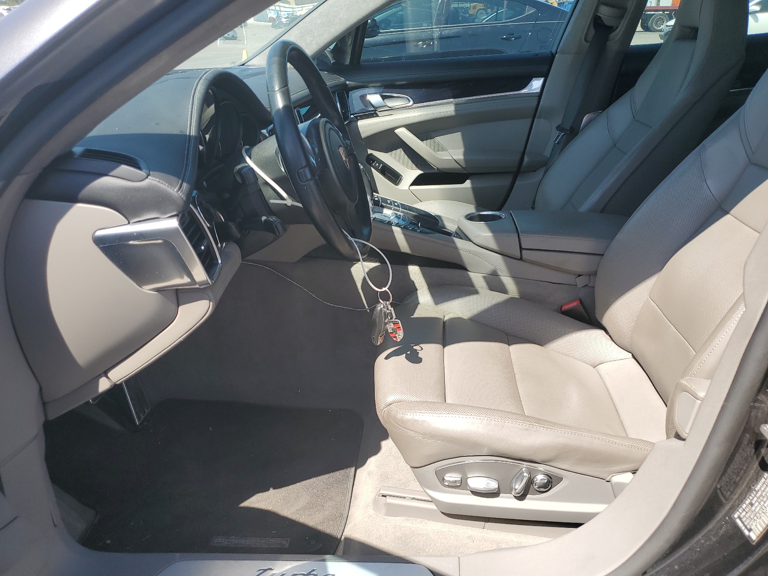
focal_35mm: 26
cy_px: 288
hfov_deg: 67.3
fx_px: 577
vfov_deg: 53.1
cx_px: 384
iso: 50
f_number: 1.5
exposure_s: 1/909
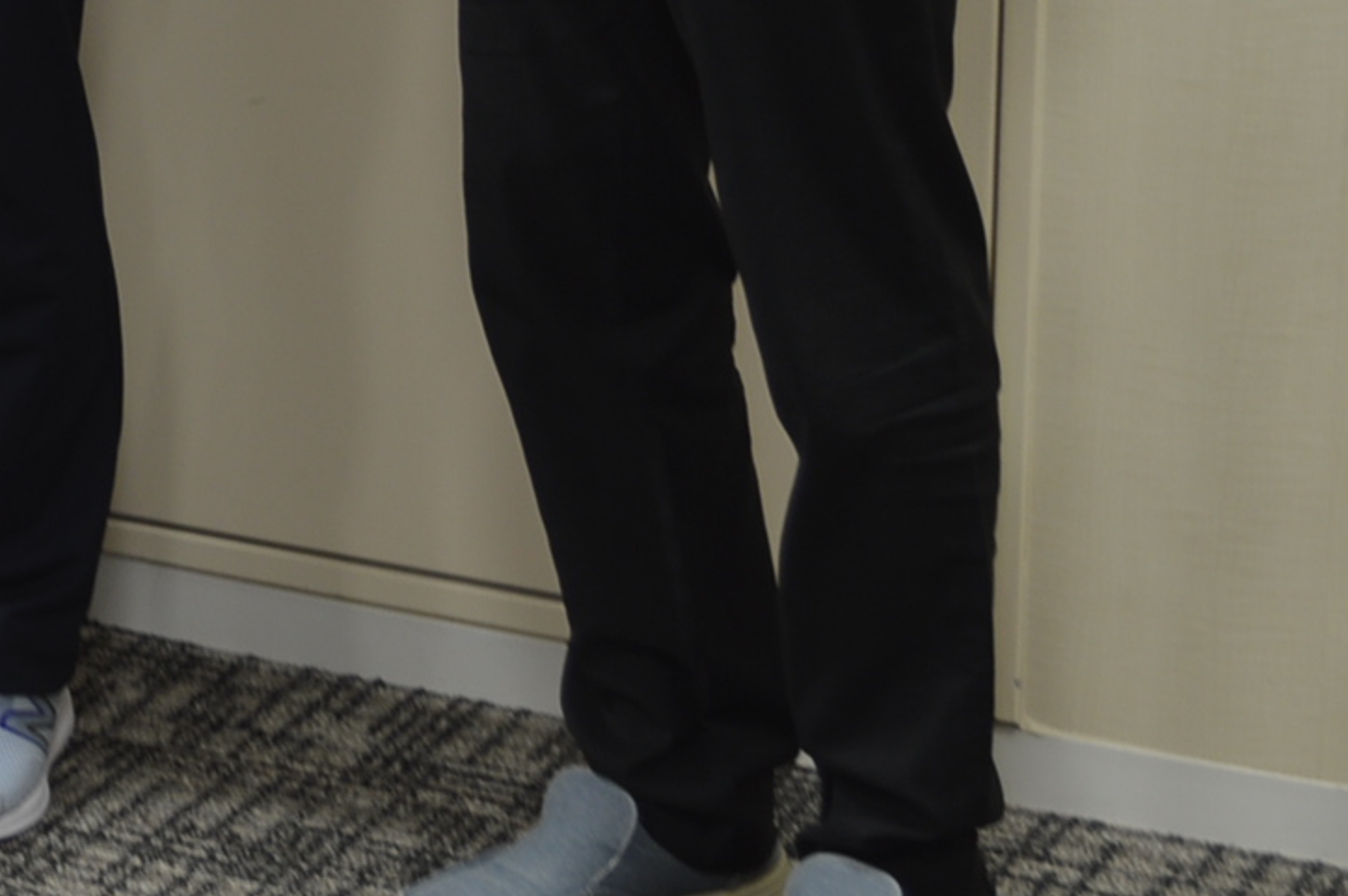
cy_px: -754
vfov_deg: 8.1
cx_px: -901
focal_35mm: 162
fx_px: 6059
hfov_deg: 11.9
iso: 100
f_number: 4.2
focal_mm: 26
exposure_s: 1/10
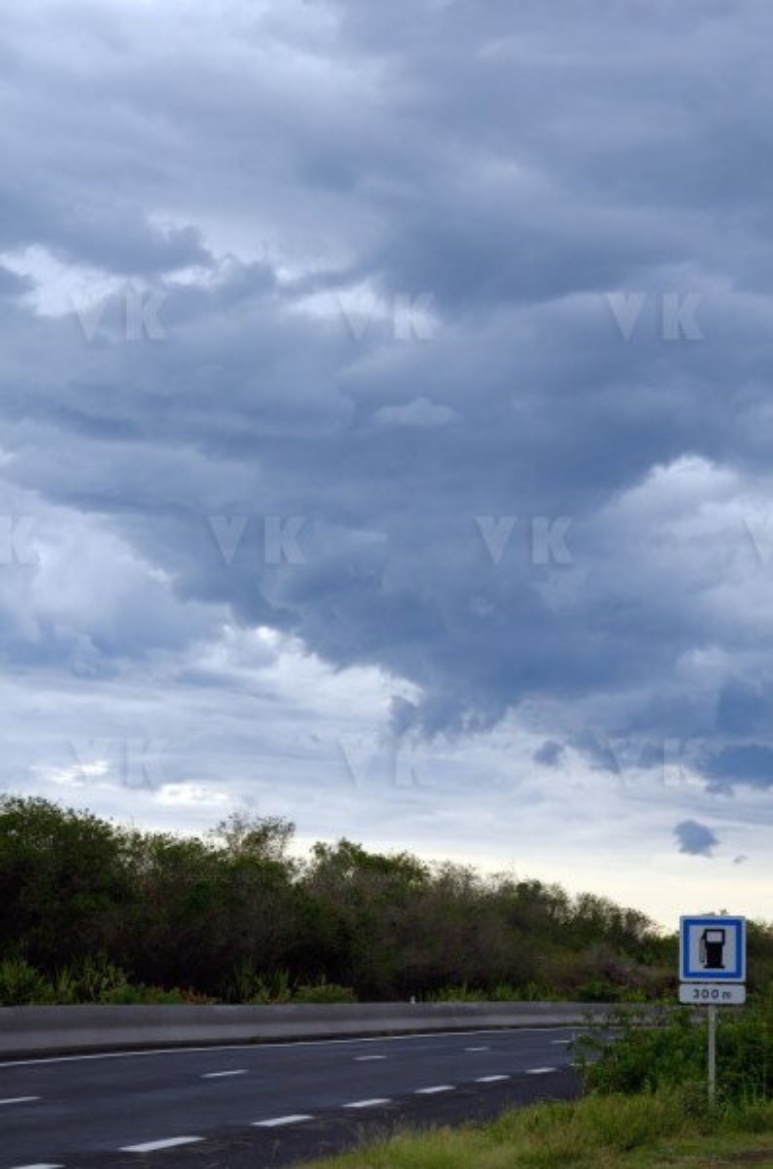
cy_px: 584
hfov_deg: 13.0
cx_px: 386
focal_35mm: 105
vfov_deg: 19.5
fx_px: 3399
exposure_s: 1/100
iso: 160
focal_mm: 70
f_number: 9
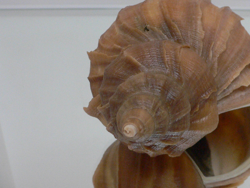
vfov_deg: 28.0
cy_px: 78
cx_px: 178
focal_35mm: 52
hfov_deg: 36.2
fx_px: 376
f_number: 2.8
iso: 200
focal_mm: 4.6
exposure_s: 1/50
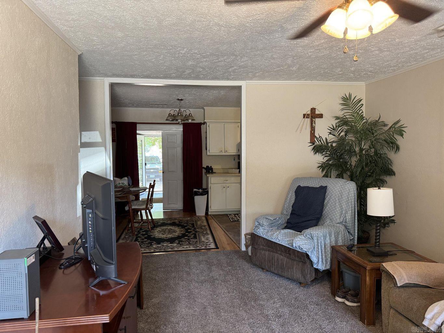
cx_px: 222
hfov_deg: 71.6
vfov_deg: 56.8
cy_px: 166
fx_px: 308
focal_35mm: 24
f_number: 1.78
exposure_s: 1/60
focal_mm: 6.76
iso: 320
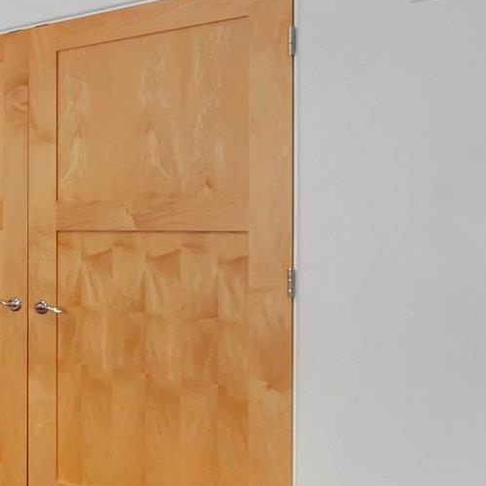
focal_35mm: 49
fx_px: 778
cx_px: -423
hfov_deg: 20.9
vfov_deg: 34.7
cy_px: 248
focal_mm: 14
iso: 400
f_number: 8
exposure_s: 1/15
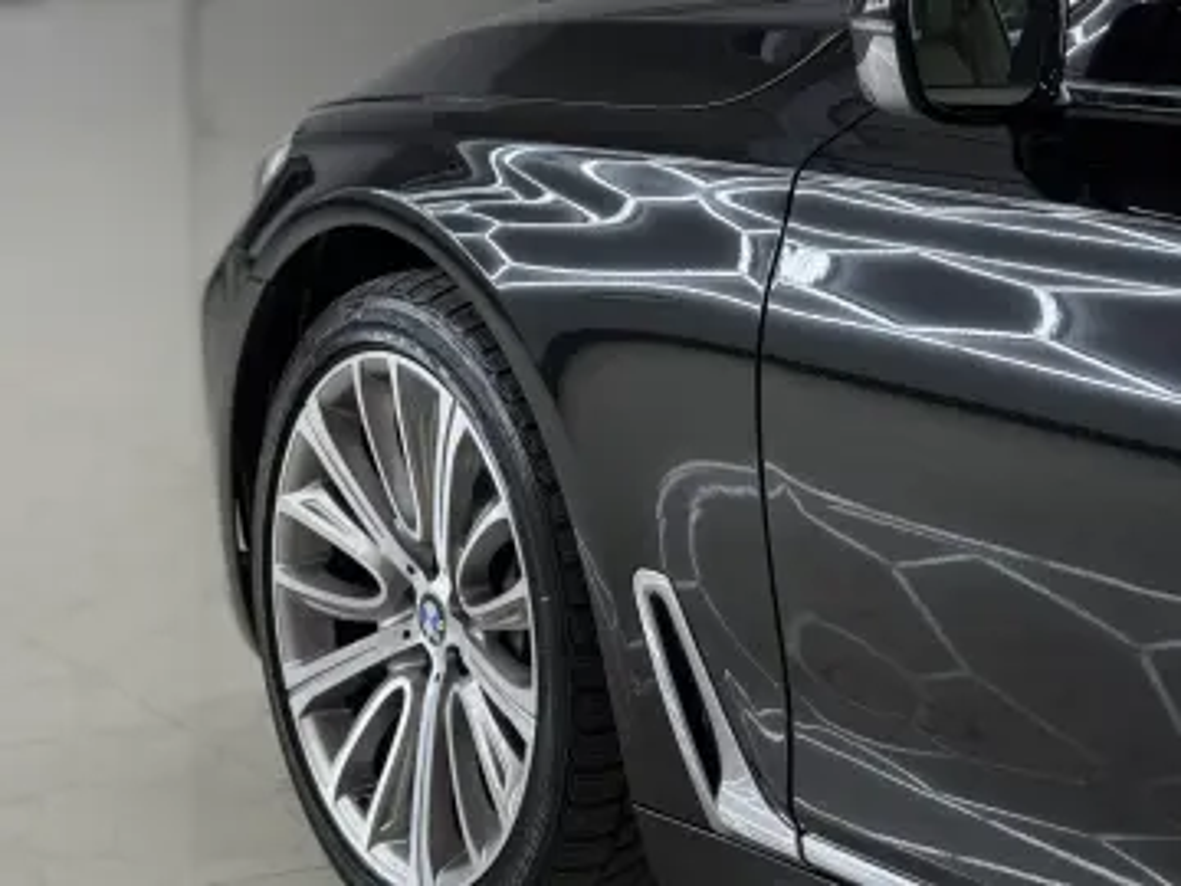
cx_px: 590
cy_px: 443
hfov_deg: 16.4
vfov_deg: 12.3
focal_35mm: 120
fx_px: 4094
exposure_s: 1/99
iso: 200
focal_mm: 15.66
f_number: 2.8
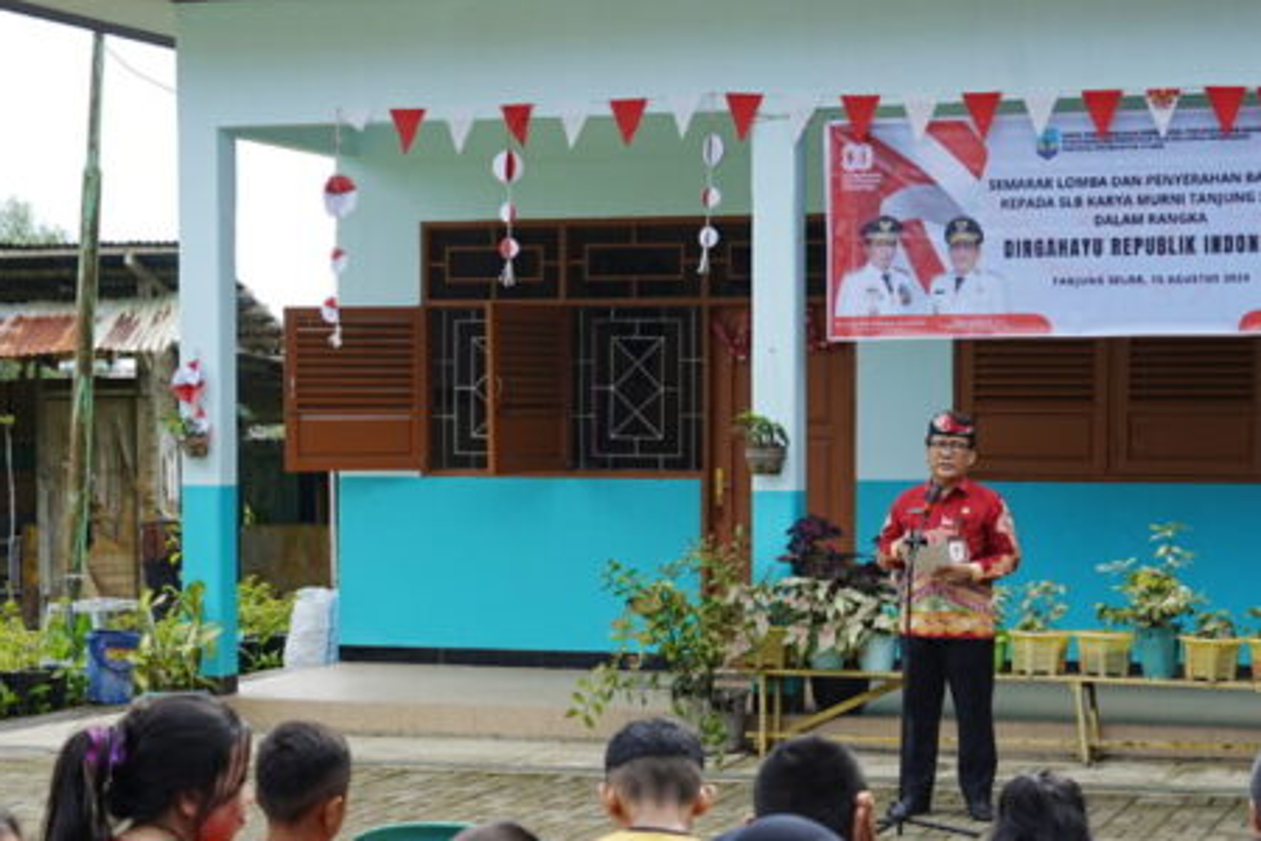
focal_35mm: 80
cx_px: 675
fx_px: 2802
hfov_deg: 25.4
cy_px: 519
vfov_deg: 17.0
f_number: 6.3
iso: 80
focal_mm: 48
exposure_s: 1/125
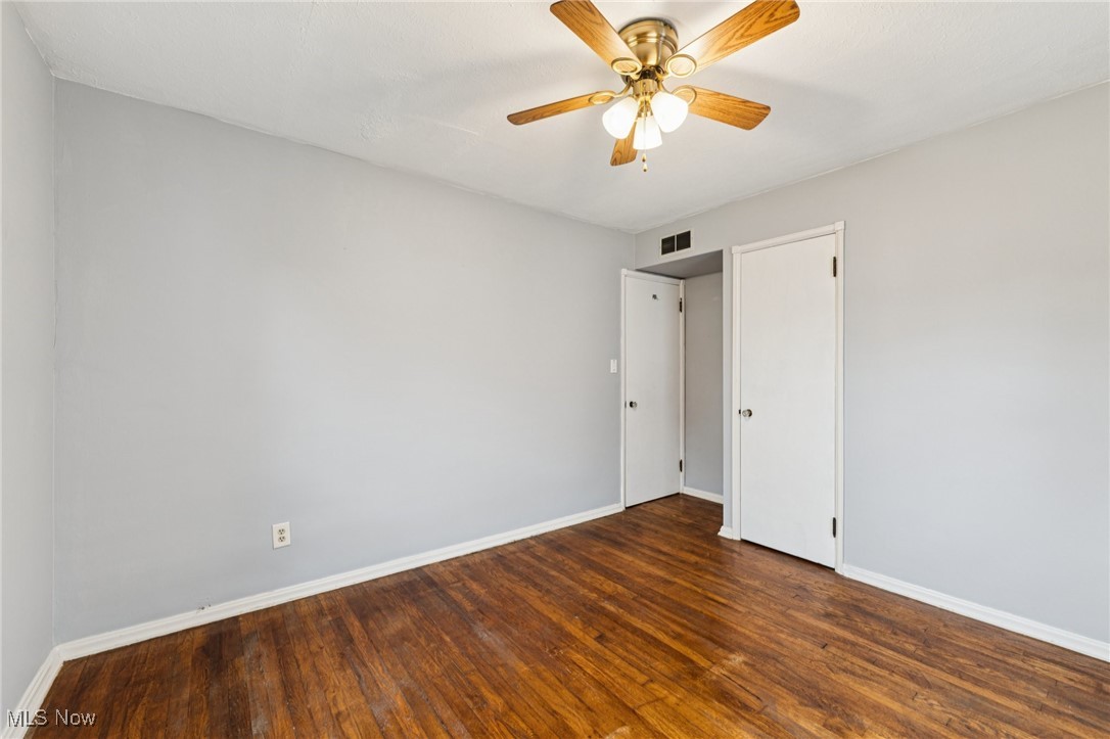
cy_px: 370
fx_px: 431
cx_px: 555
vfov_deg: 81.2
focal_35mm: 14
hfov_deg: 104.3
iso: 200
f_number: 5
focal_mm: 14
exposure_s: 1/15
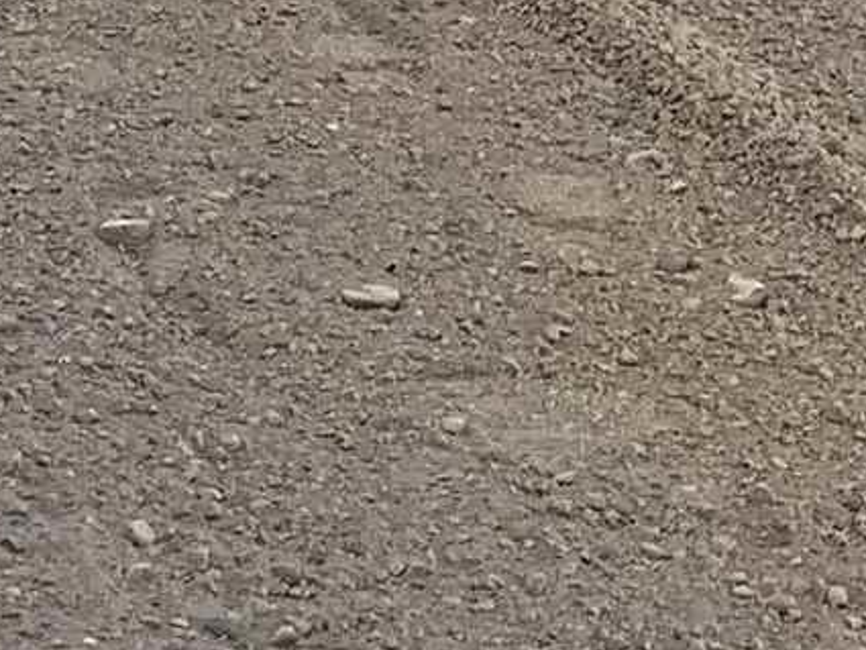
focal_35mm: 188
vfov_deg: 7.6
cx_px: 426
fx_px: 4705
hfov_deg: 10.5
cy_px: -566
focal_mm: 4.25
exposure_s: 1/467
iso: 25
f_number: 1.8
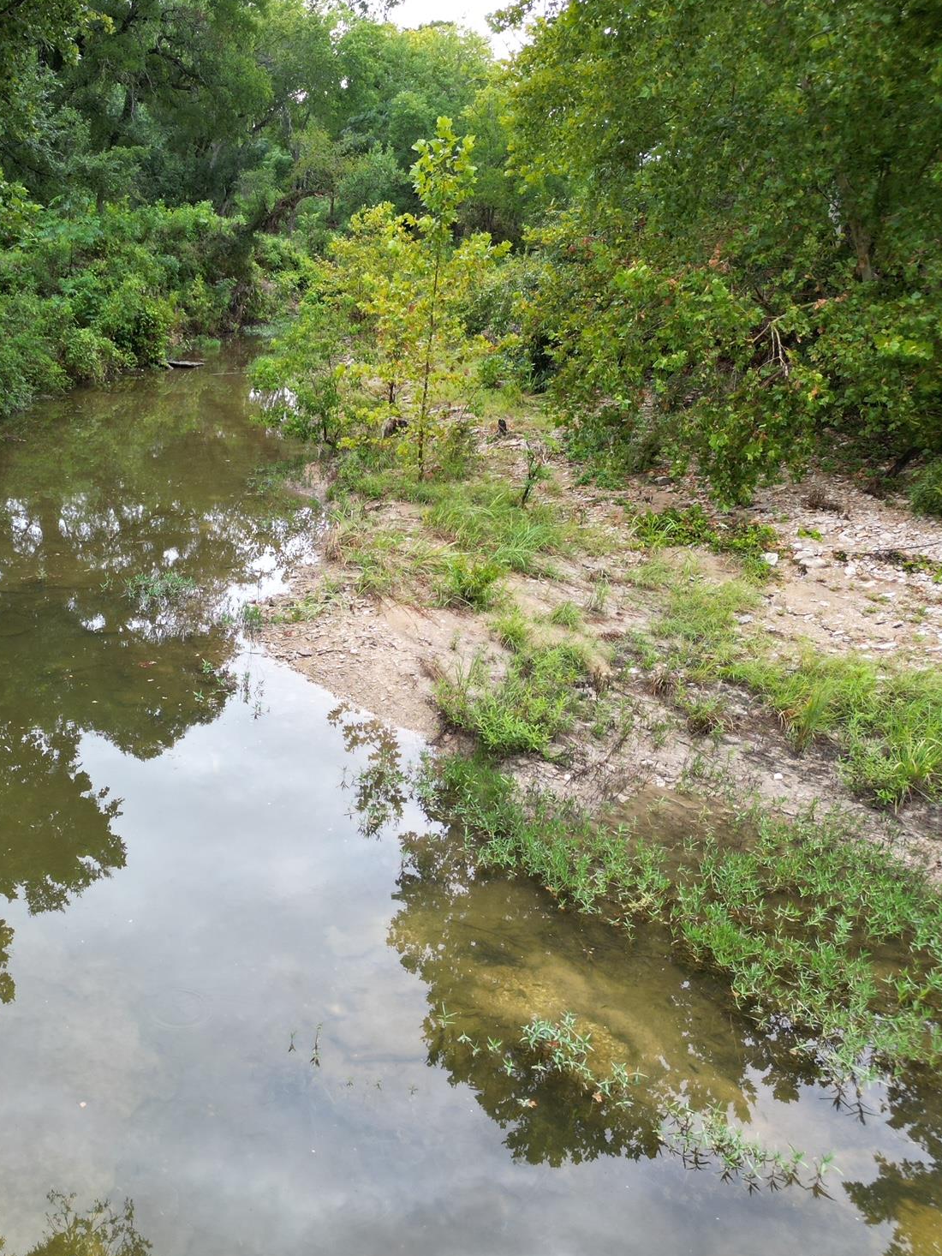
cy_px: 641
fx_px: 1197
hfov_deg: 39.7
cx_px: 90
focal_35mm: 33
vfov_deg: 55.3
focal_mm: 6.72
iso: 110
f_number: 1.7
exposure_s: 1/90
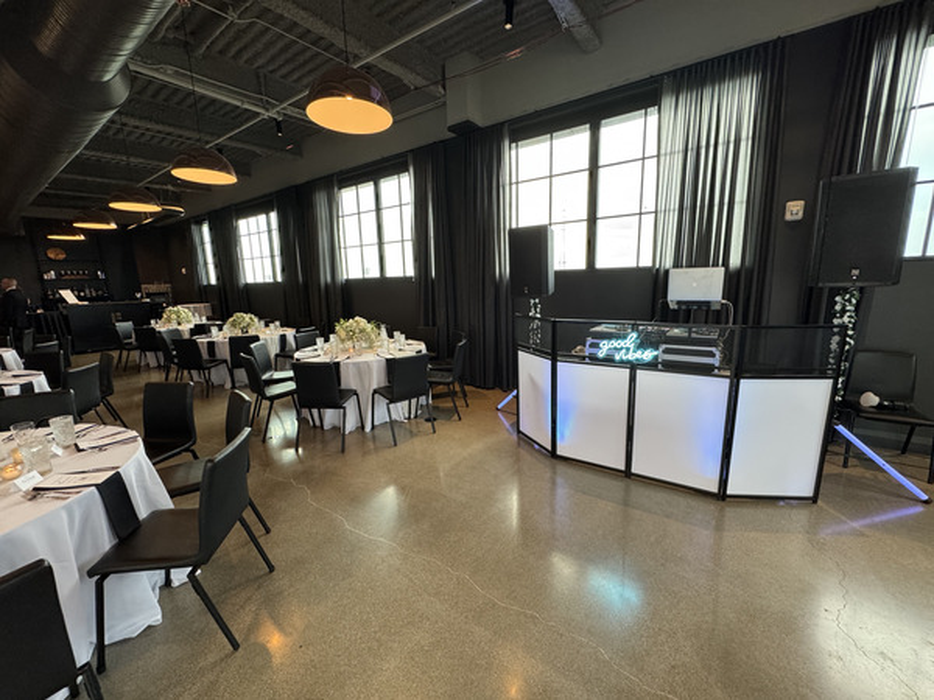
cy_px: 350
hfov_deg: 102.1
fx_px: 378
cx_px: 467
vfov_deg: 85.7
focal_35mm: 14
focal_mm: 2.22
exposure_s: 1/120
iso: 320
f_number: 2.2
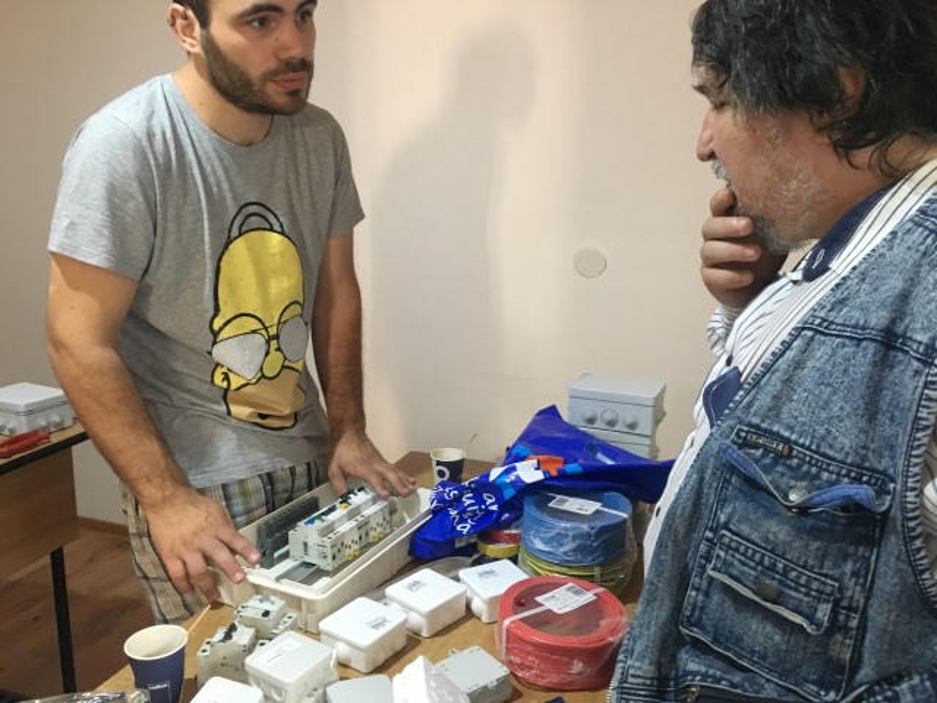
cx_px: 468
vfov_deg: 48.2
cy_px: 352
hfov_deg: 61.7
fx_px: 785
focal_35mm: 29
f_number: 2.2
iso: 200
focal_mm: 4.15
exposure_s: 1/25
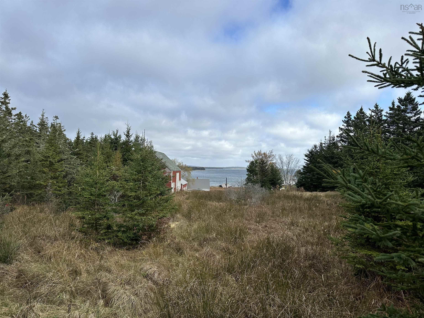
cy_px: 159
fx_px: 294
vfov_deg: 56.8
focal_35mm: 24
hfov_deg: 71.6
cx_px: 212
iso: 80
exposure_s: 1/3155
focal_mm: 6.86
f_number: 1.78
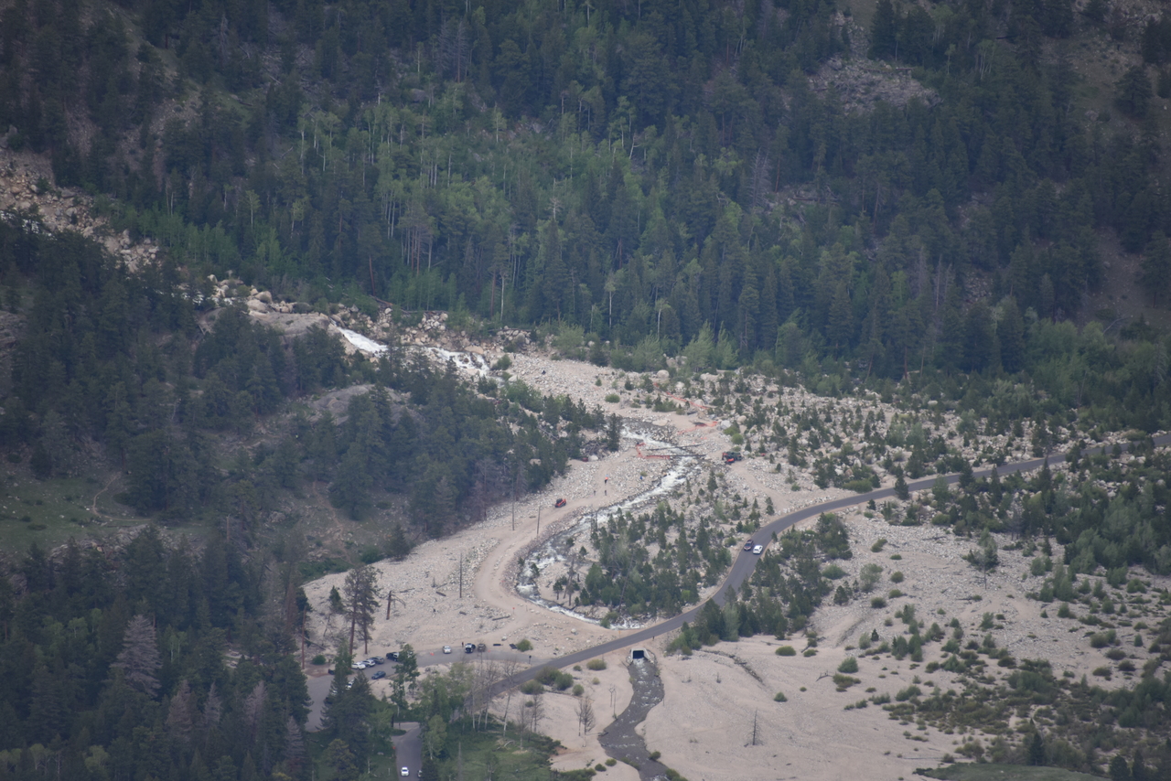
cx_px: 586
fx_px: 9760
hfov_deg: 6.9
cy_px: 390
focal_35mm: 300
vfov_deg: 4.6
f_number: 5.6
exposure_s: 1/640
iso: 250
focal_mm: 300
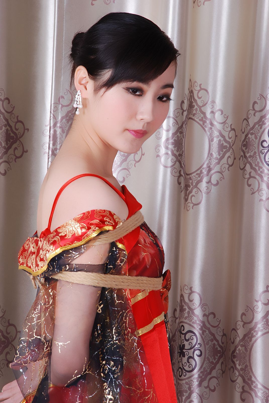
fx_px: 1878
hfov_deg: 8.2
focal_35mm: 168
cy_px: 202
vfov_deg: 12.2
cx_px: 134
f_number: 11
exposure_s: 1/8
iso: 100
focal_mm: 112
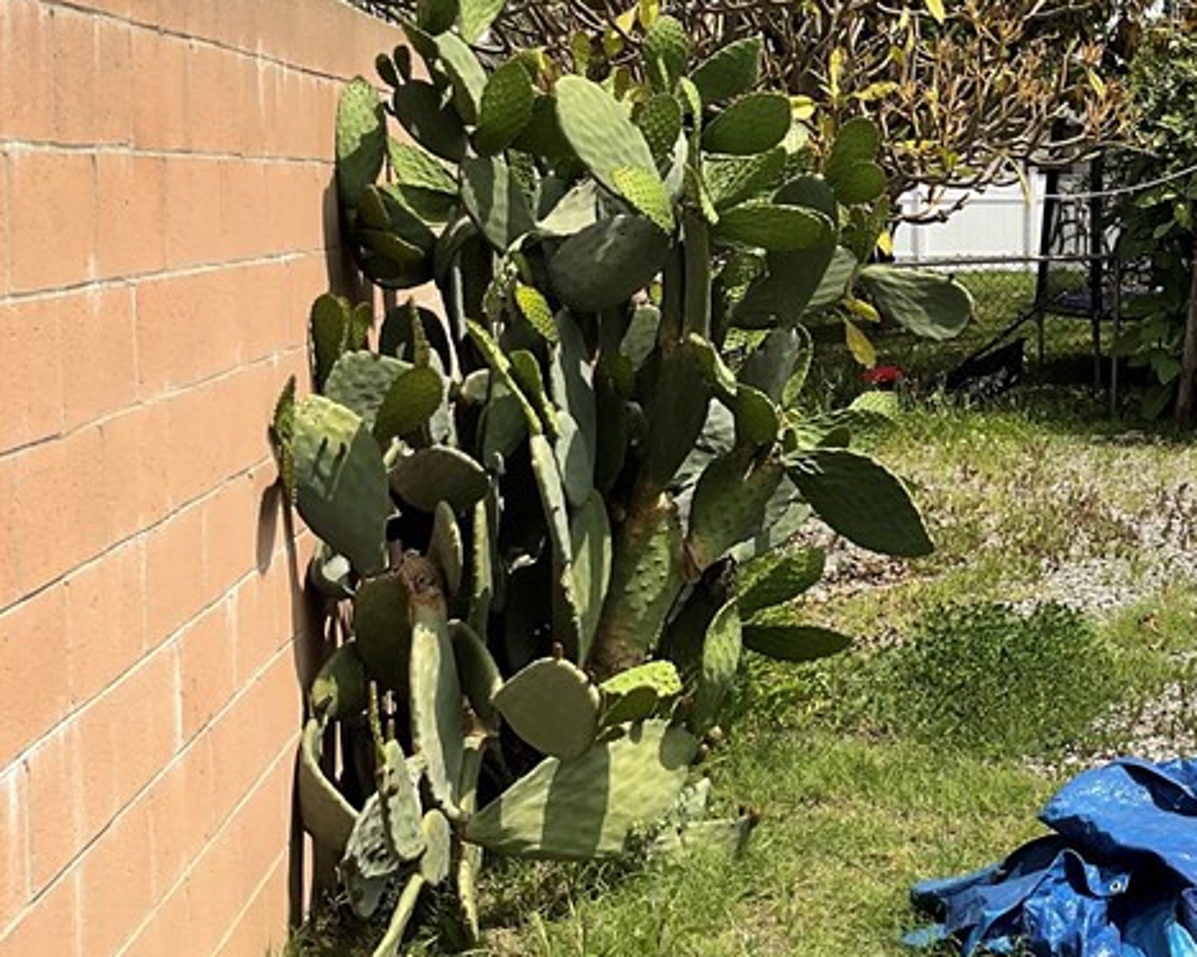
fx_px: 2196
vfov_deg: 24.3
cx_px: 1297
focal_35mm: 62
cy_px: 238
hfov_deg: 28.0
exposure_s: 1/1490
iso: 16
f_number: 1.8
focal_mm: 3
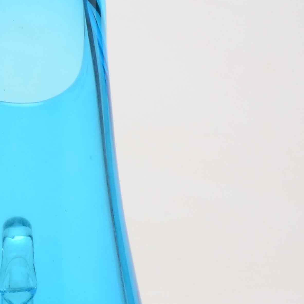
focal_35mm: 159
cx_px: 37
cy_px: 332
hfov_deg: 10.9
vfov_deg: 10.9
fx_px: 1580
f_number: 29
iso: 100
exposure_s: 1/160
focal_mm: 30
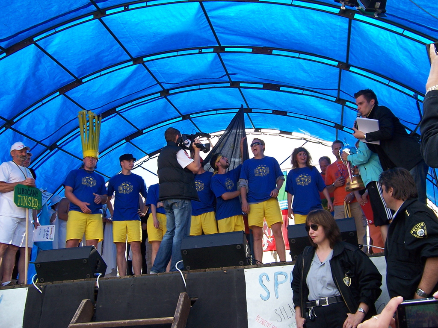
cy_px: 164
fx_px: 418
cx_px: 219
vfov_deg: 42.9
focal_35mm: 33
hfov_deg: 55.4
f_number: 3.4
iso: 100
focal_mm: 5.5
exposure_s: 1/250
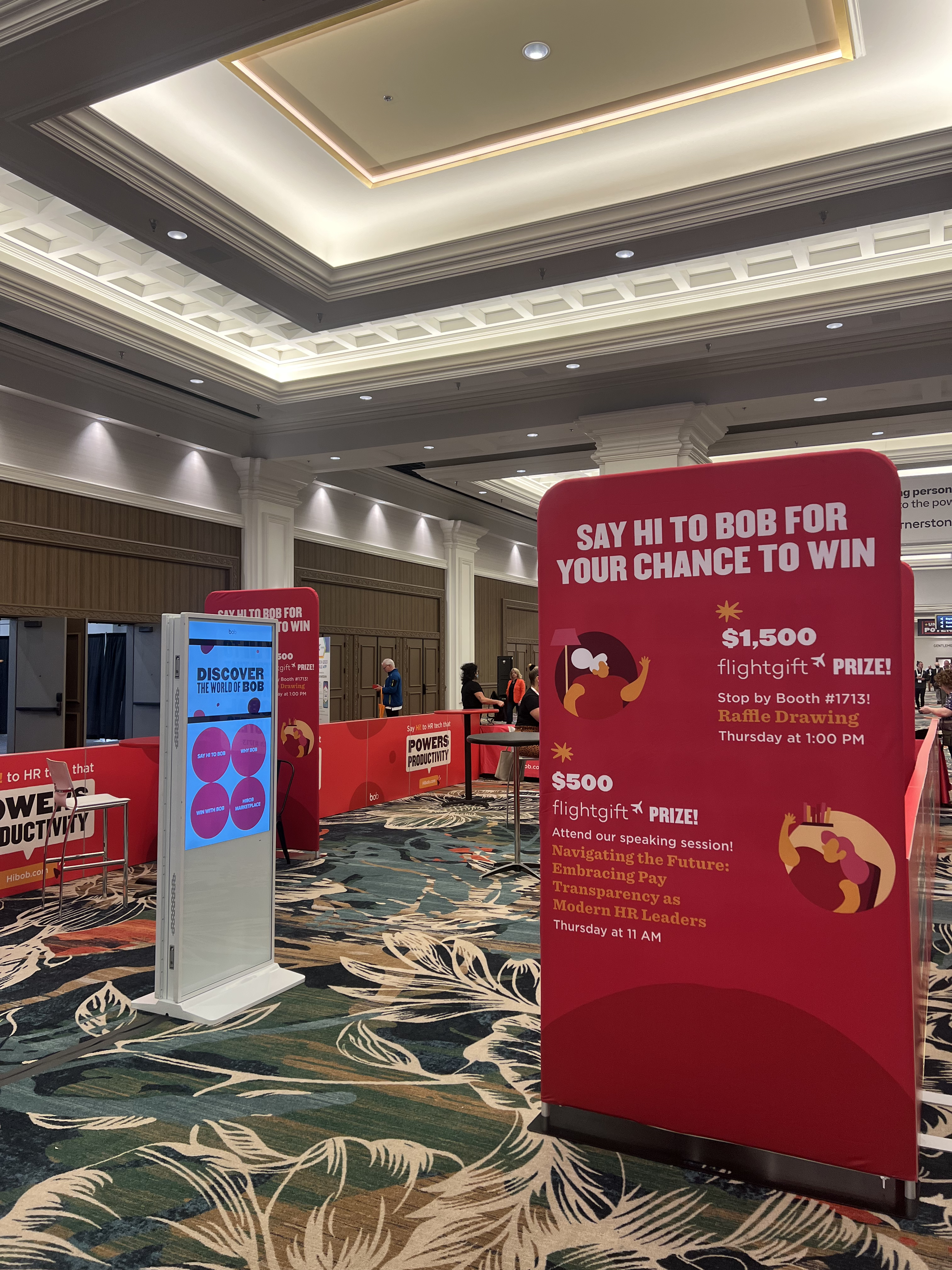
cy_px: 635
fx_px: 953
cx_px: 476
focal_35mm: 26
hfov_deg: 53.1
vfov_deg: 67.3
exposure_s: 1/60
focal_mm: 5.7
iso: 80
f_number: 1.5
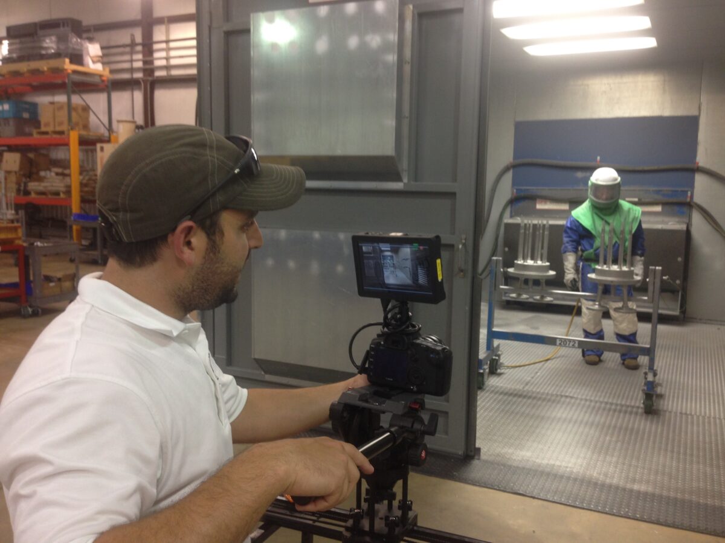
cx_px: 362
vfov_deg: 42.9
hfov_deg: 55.4
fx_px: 691
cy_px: 272
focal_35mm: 33
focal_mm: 4.12
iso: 80
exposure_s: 1/20
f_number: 2.4
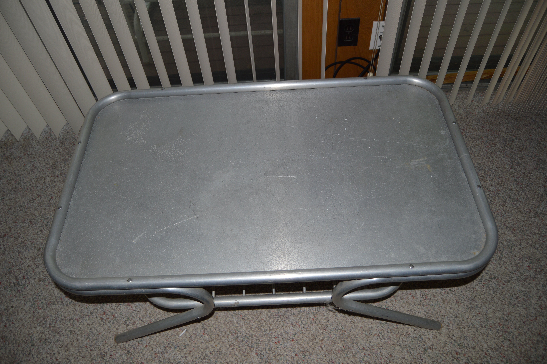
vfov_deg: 47.8
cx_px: 274
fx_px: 410
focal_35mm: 27
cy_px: 182
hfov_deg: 67.4
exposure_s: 1/160
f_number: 3.5
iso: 100
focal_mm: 18
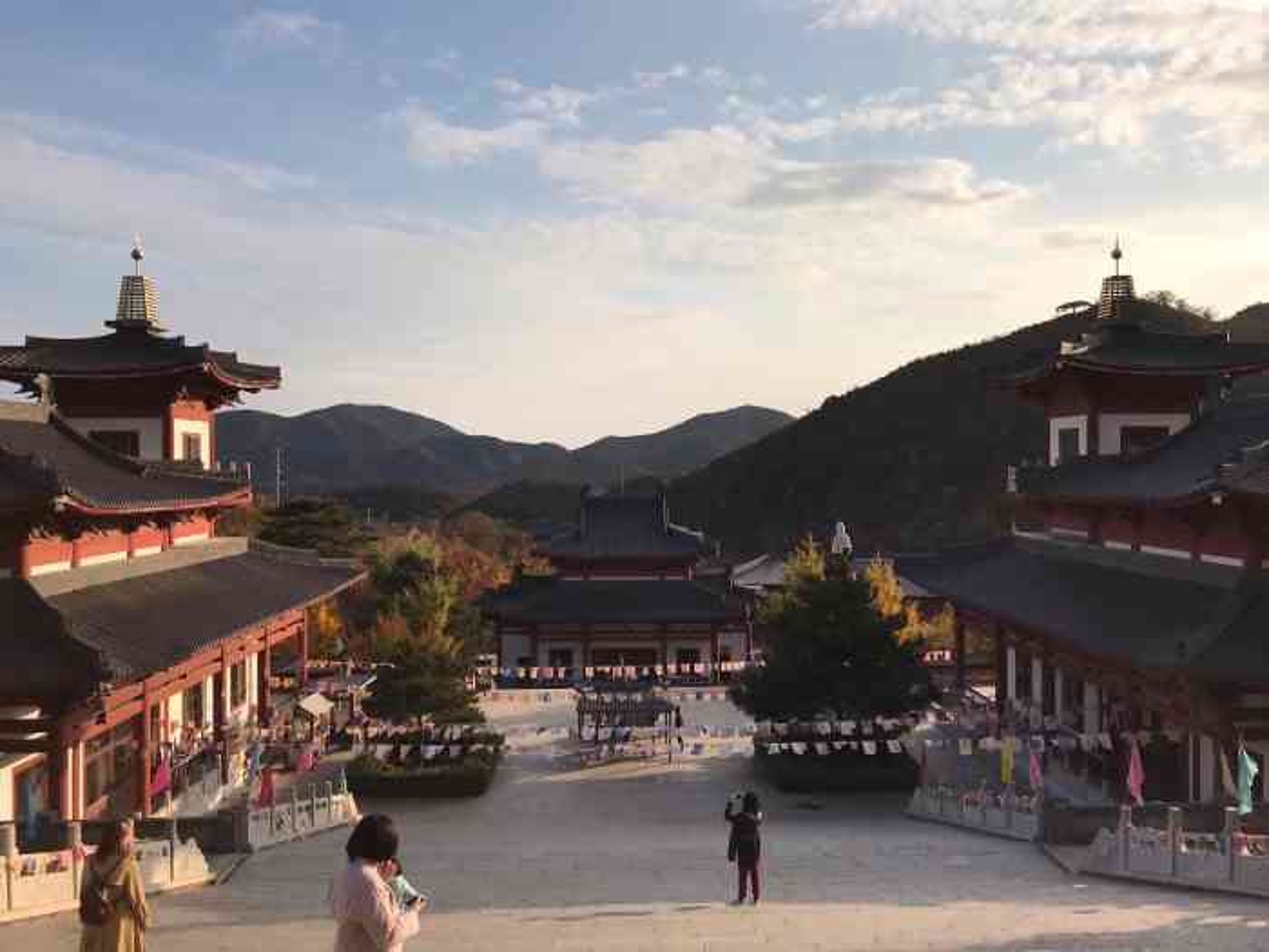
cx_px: 634
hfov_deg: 63.4
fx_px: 1026
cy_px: 476
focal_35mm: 28
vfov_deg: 49.7
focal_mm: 3.99
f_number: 1.8
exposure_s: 1/2994
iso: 20
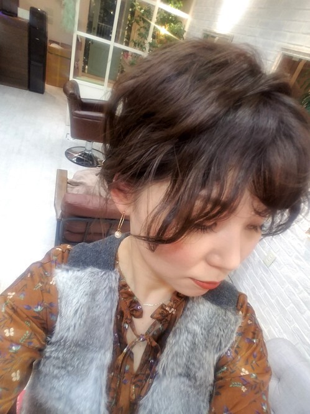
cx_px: 155
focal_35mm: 21
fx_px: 251
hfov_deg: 63.4
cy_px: 207
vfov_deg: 79.0
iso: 80
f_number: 1.7
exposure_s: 1/33
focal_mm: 2.1
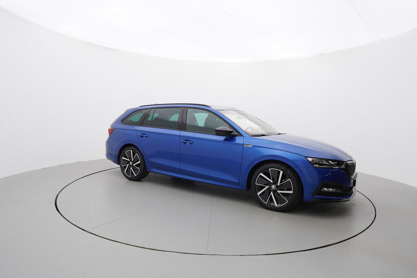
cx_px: 208
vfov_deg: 56.2
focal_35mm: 22
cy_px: 139
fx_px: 261
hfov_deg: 77.3
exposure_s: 1/80
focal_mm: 15
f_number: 5.6
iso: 200
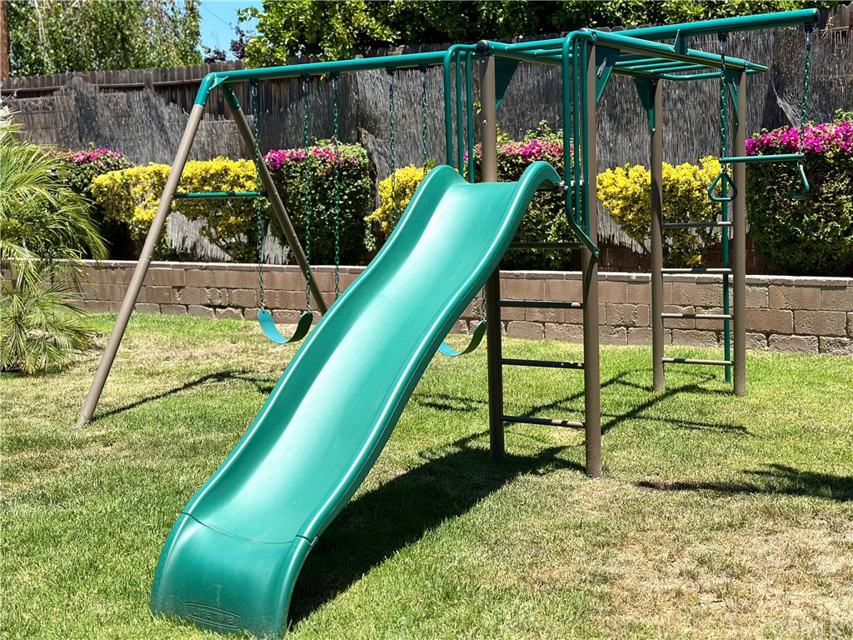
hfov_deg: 39.7
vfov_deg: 30.3
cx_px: 426
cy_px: 320
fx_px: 1183
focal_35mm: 48
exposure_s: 1/3472
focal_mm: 6.86
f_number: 1.78
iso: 100
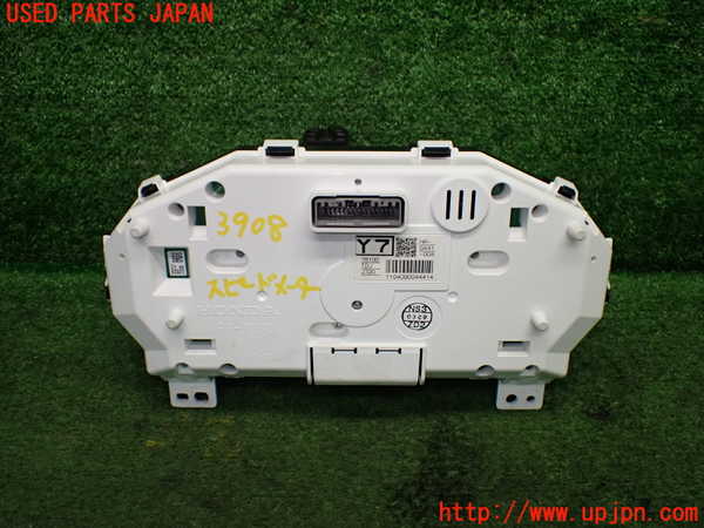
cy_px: 264
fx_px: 610
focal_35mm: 30
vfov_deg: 46.8
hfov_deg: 60.0
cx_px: 352
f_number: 2.3
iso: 200
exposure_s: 1/125
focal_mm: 5.4
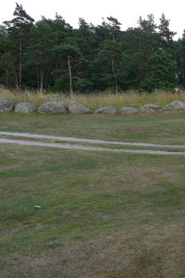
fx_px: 516
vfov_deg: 30.1
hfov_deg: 19.8
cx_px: 179
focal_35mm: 67
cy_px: 125
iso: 80
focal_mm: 5.2
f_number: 2.8
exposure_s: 1/250
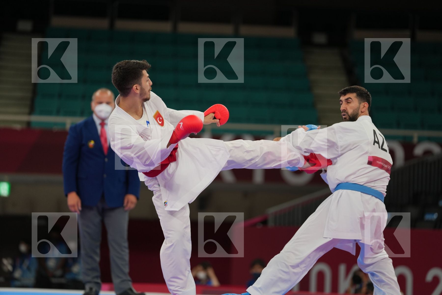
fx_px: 2026
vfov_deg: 8.3
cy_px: 148
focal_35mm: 165
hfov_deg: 12.5
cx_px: 221
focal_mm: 165
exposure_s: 1/1000
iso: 500
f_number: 2.8
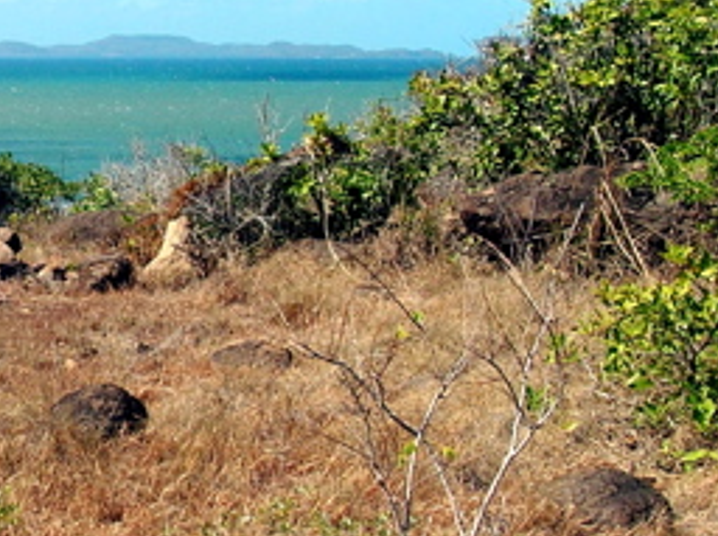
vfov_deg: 16.4
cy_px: 225
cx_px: -56
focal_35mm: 90
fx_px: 1863
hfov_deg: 20.8
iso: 50
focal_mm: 6
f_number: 3.7
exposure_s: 1/512
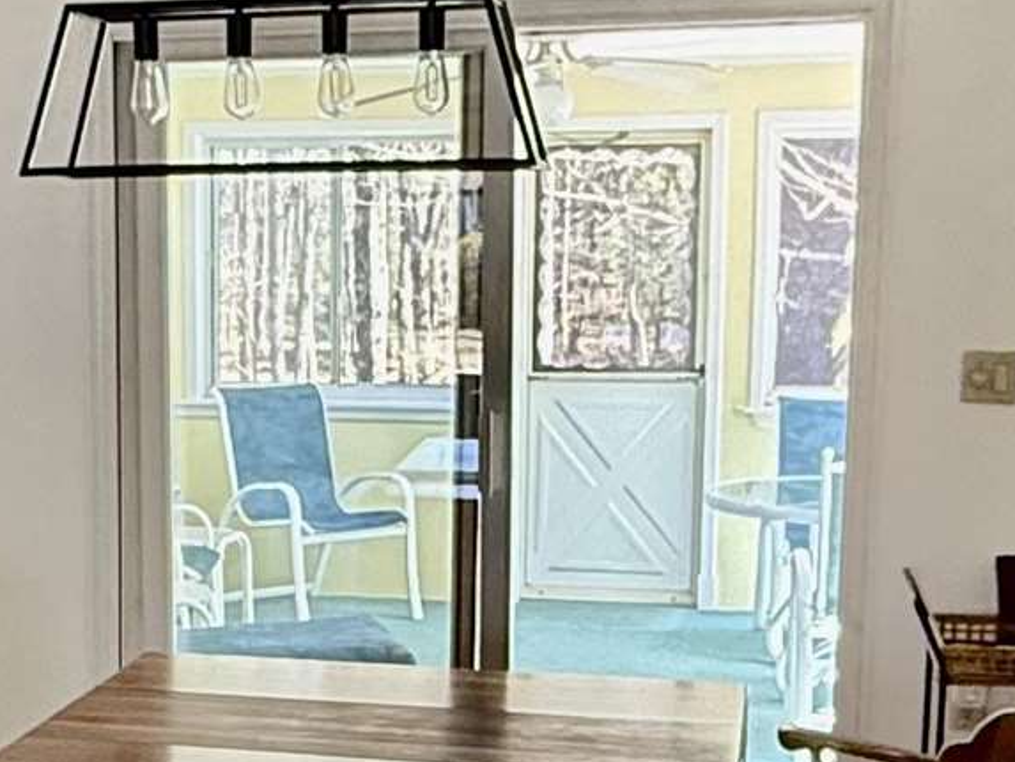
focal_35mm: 75
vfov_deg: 19.5
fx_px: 2200
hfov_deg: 25.5
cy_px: 546
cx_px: 181
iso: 250
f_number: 2.2
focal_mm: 2.22
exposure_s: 1/99
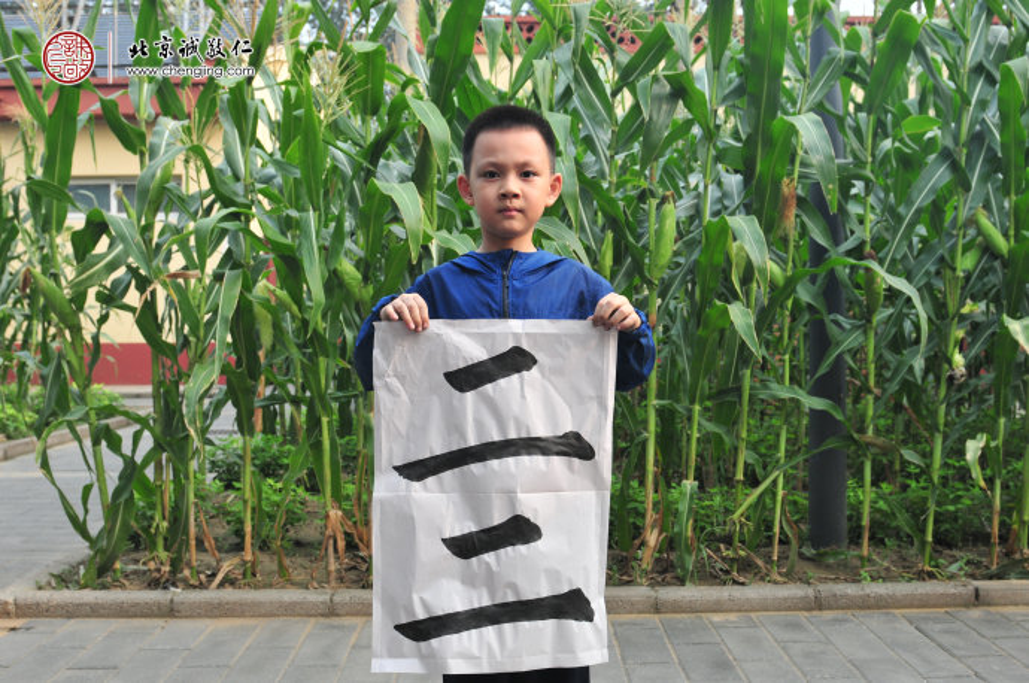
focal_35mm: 36
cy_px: 342
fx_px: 1028
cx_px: 514
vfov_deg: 36.8
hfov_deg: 53.2
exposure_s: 1/320
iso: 320
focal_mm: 24
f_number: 5
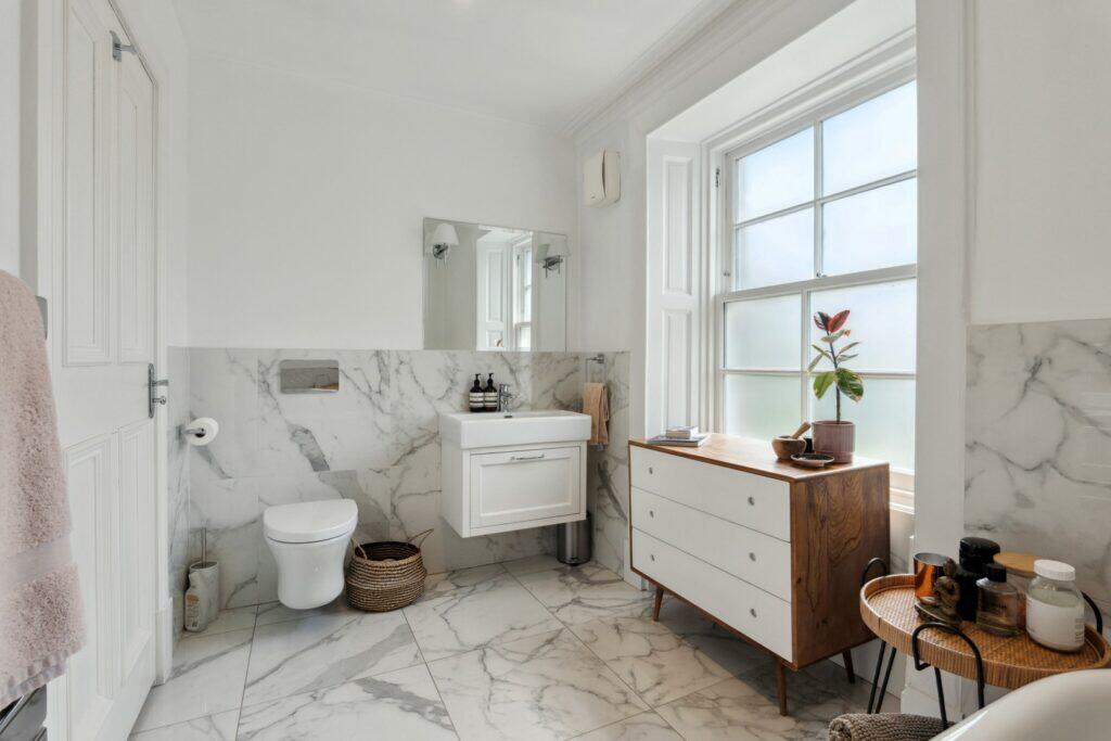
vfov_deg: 70.5
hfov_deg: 93.3
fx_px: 525
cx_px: 556
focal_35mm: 17
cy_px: 370
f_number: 9
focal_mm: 16
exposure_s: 1/125
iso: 400
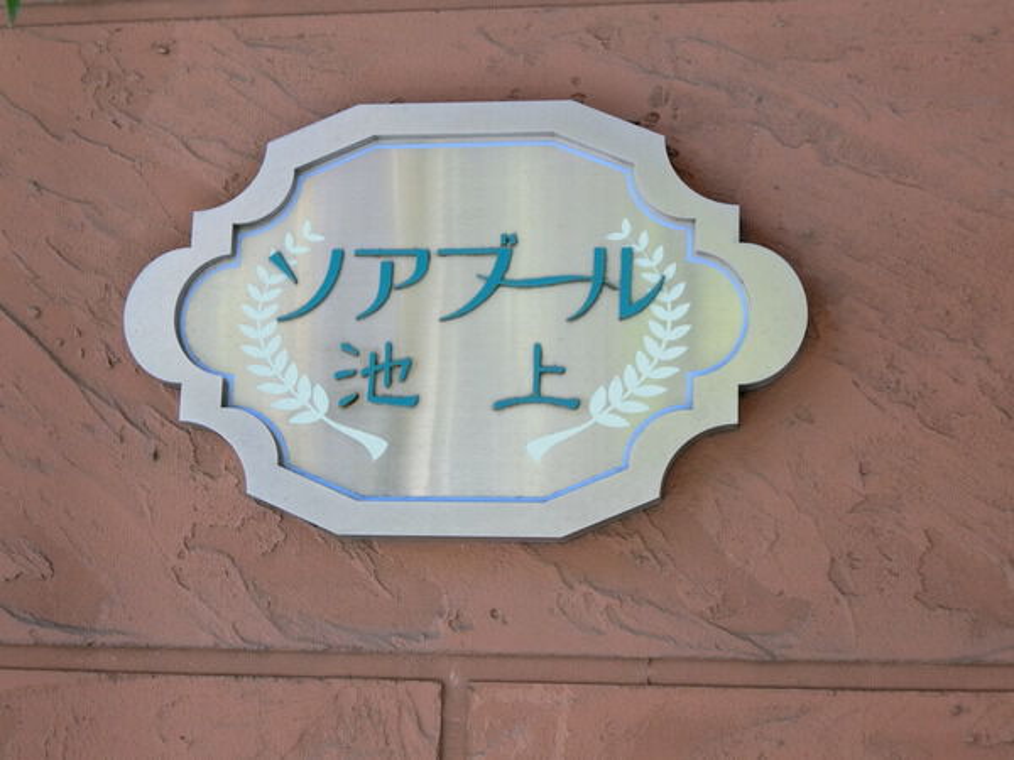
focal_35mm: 67
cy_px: 380
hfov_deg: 29.0
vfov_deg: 21.9
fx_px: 1963
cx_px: 507
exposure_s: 1/125
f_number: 5.1
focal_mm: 14.4
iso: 250
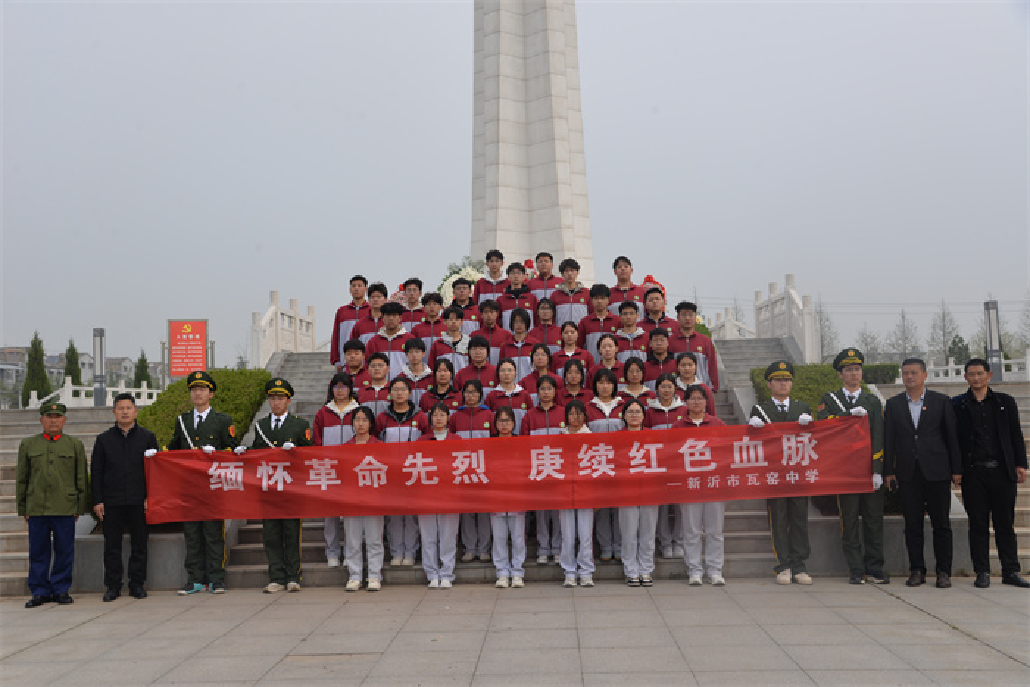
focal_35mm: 35
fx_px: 1002
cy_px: 344
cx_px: 515
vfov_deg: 37.9
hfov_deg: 54.4
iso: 140
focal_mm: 35
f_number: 8
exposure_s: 1/250
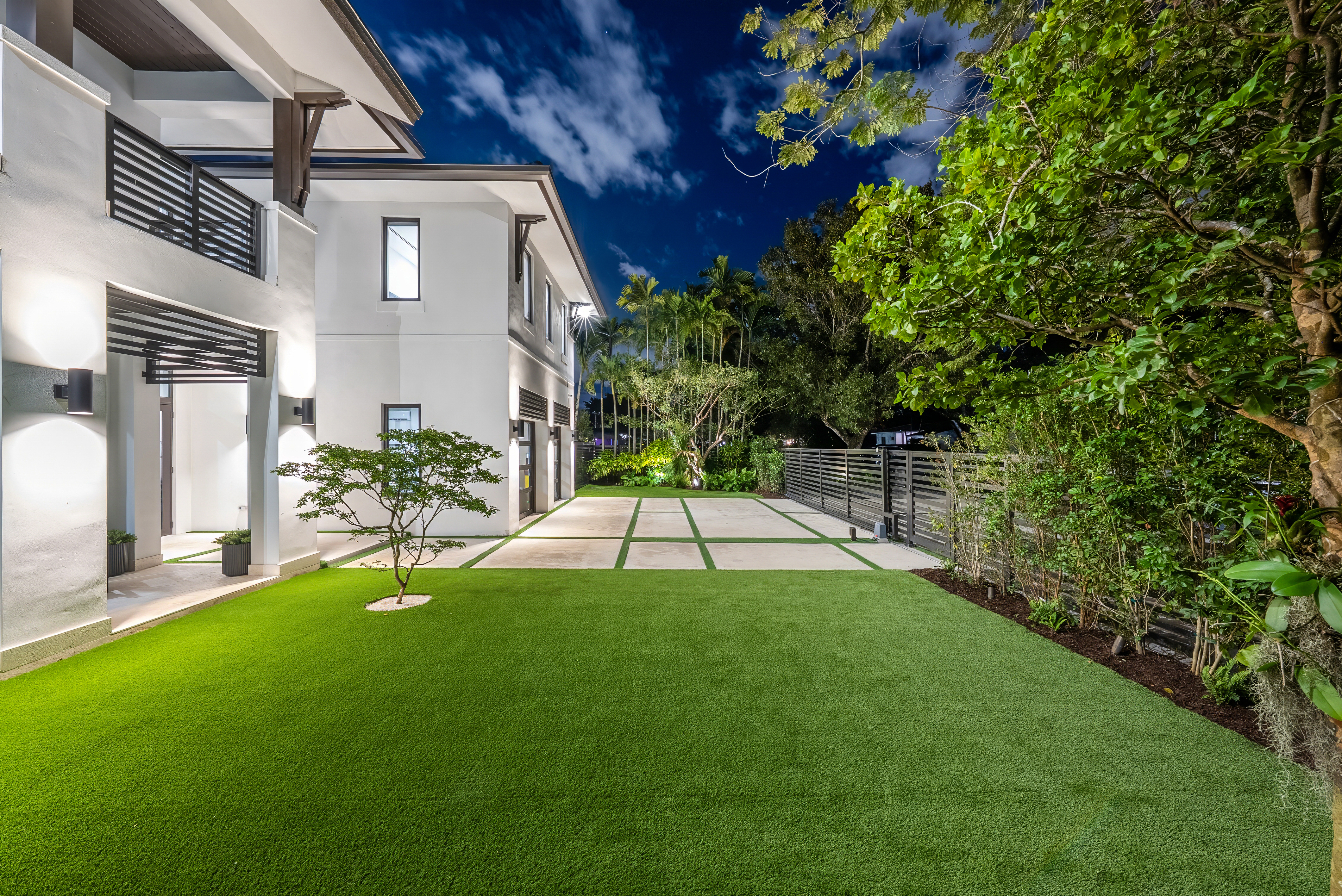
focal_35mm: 12
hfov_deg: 112.6
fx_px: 448
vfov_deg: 90.1
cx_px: 671
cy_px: 448
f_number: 8
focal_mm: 12
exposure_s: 4
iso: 320
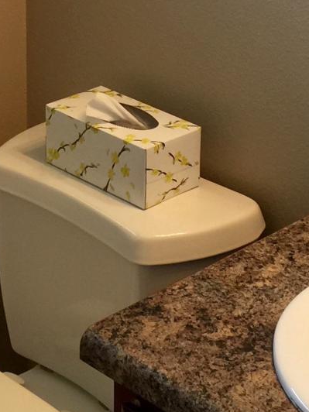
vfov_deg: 17.7
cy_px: 29
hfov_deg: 13.5
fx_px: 1297
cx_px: 53
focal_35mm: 109
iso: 40
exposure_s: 1/15
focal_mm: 4.15
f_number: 2.2
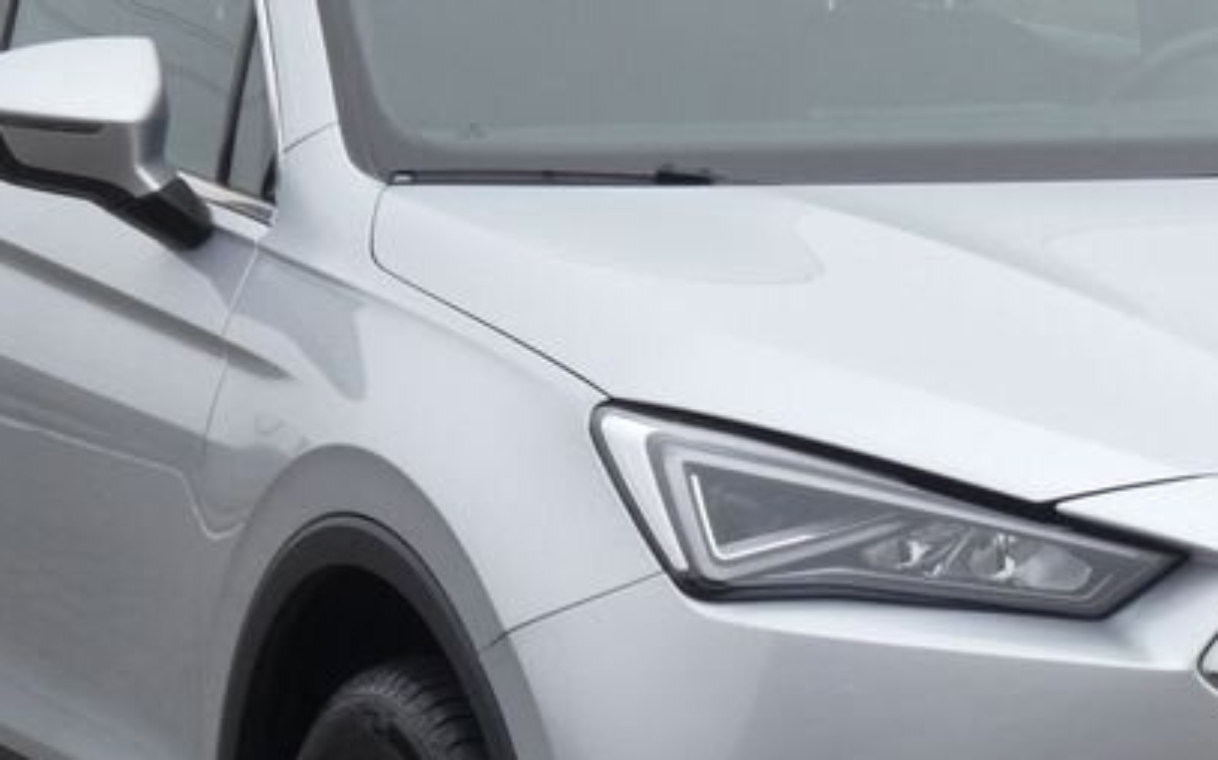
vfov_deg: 5.6
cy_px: 598
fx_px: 7698
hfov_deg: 9.0
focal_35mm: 232
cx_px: 949
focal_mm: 15.6
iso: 80
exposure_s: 1/80
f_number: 5.6
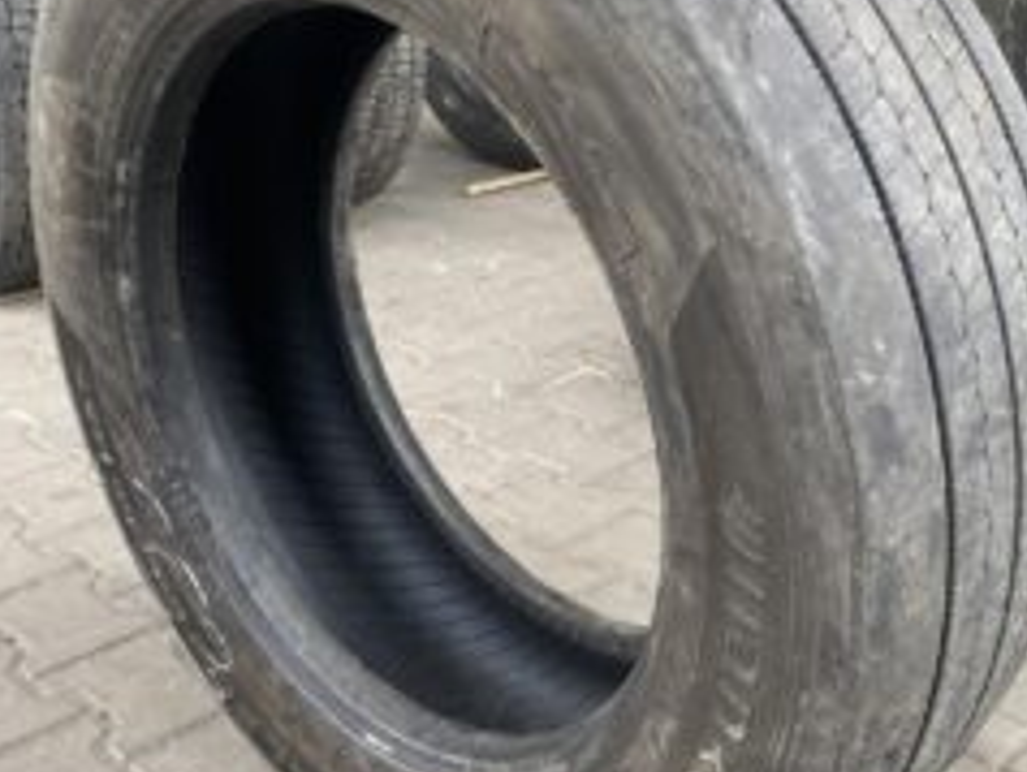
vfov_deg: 30.9
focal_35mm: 47
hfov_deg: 40.2
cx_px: 608
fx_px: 1396
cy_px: 351
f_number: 1.8
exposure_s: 1/122
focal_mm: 4.25
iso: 50
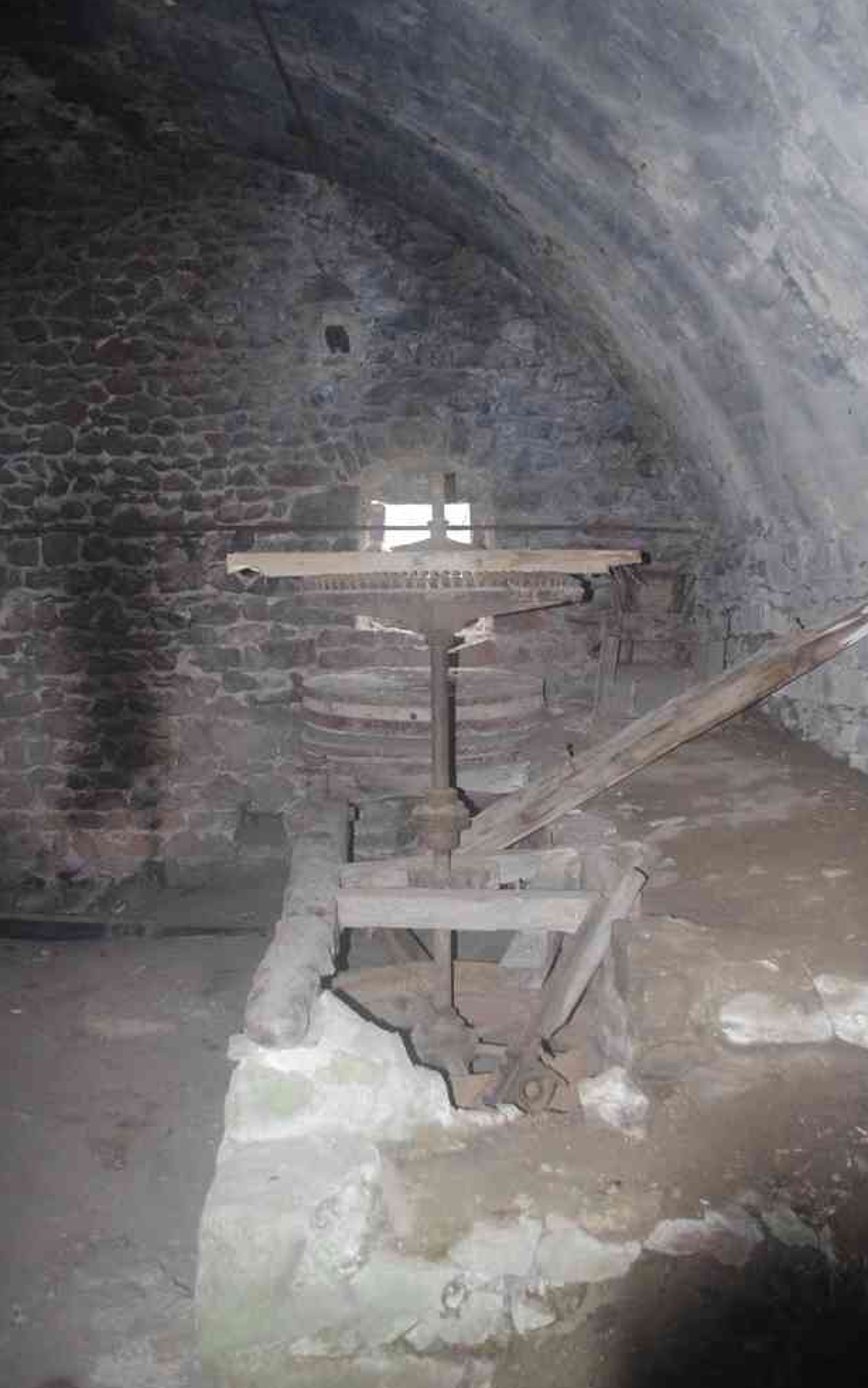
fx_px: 1059
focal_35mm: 28
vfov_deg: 66.5
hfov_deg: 44.5
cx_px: 424
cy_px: 702
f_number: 4
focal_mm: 18
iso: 3200
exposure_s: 1/50
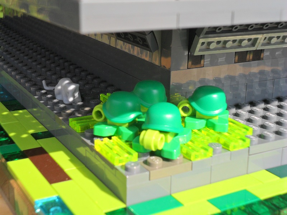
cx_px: 144
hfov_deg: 30.7
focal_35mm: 63
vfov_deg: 23.3
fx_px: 522
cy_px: 108
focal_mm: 11.2
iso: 100
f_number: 5.6
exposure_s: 1/250
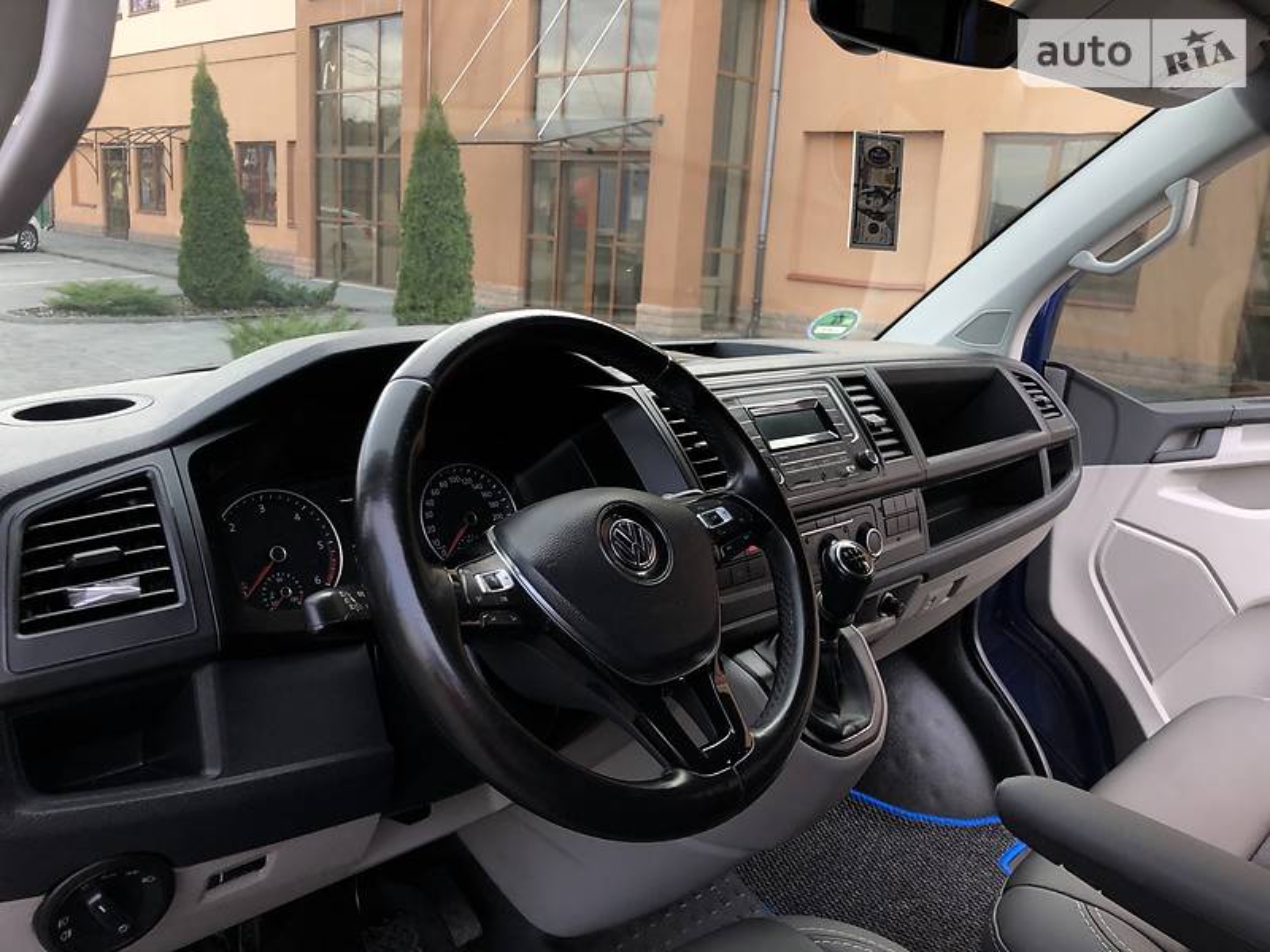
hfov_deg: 63.4
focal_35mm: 28
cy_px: 476
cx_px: 635
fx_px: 1027
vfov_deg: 49.7
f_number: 1.8
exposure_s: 1/30
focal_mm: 4
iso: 32
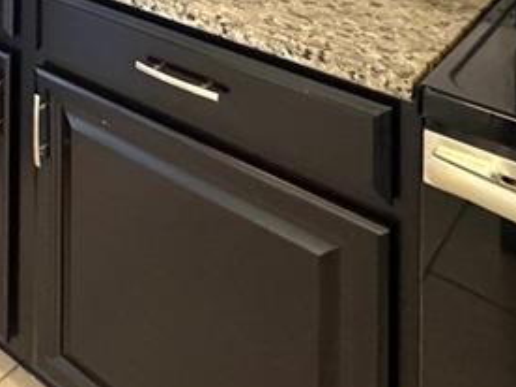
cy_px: -303
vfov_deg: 20.3
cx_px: -185
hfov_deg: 28.7
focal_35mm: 52
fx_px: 775
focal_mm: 2.22
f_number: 2.2
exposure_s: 1/60
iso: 800
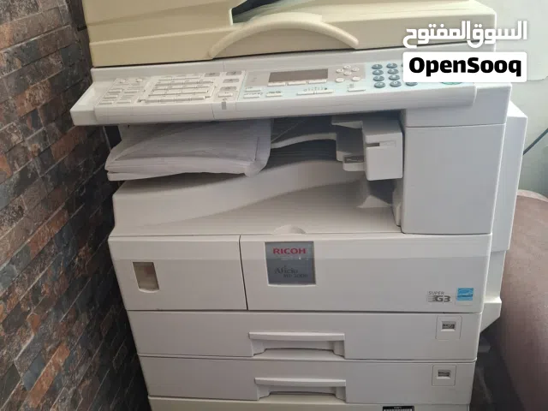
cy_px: 206
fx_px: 364
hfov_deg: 73.9
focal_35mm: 23
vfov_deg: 58.9
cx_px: 274
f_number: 1.8
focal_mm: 5.54
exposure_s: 1/24
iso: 400
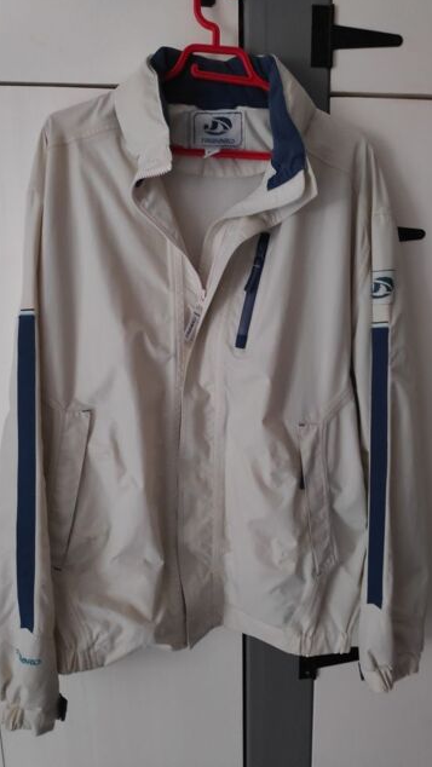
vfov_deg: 81.2
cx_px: 243
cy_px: 381
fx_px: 448
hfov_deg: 51.4
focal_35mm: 22
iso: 1410
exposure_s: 1/33
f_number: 1.9
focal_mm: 3.94
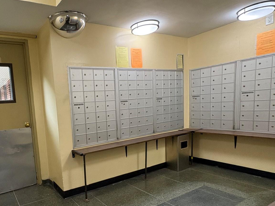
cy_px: 129
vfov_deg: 54.2
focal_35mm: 25
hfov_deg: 66.8
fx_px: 199
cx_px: 84
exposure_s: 1/60
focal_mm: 2.22
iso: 400
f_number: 2.2
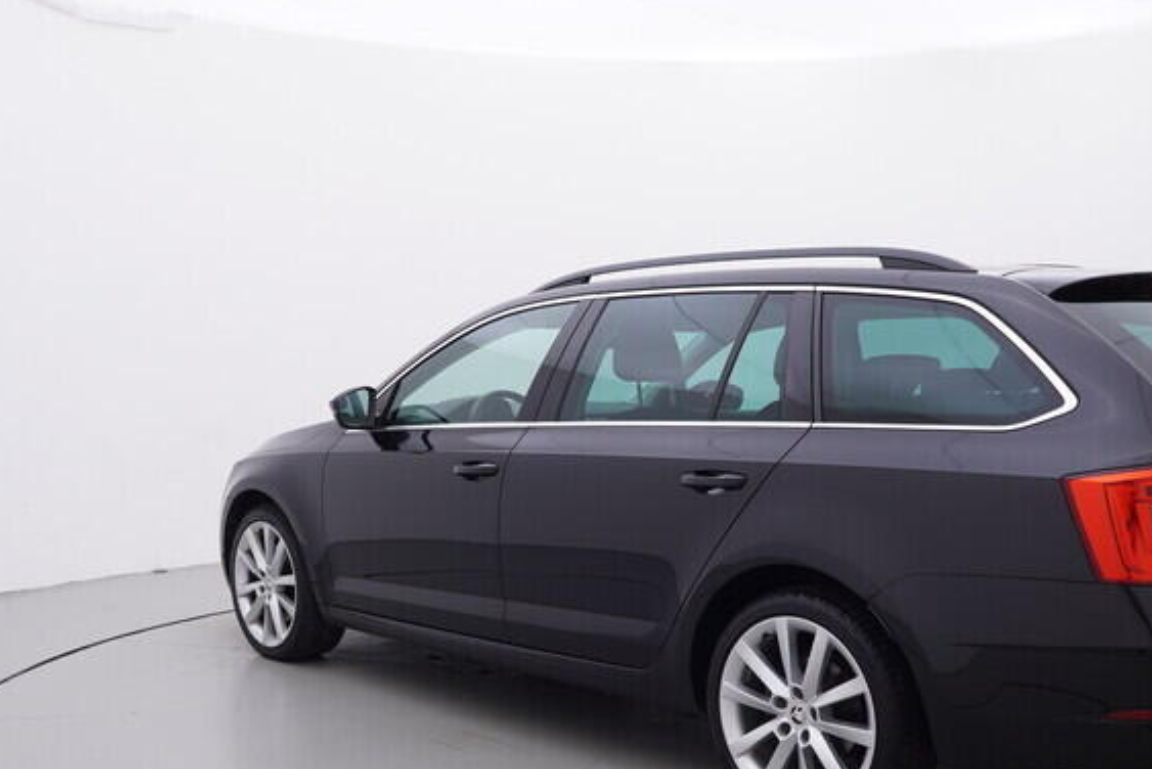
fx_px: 1310
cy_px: 560
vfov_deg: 32.2
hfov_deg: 47.4
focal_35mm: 41
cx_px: 643
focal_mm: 15
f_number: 5
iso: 200
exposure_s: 1/80
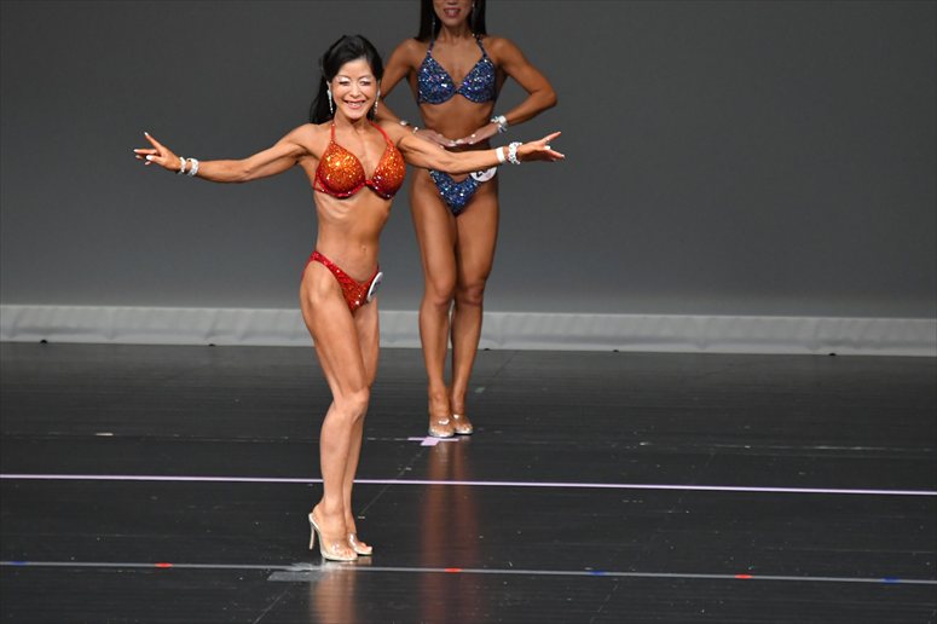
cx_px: 468
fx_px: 9756
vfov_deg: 3.7
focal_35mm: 375
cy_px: 312
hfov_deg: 5.5
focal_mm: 250
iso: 4000
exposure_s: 1/400
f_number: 5.6
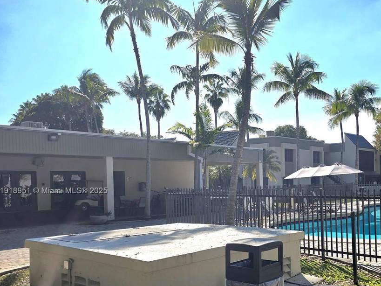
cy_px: 191
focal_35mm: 36
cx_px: 286
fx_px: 396
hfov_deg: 49.3
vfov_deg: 39.2
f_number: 1.7
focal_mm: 6.3
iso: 12
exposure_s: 1/1429
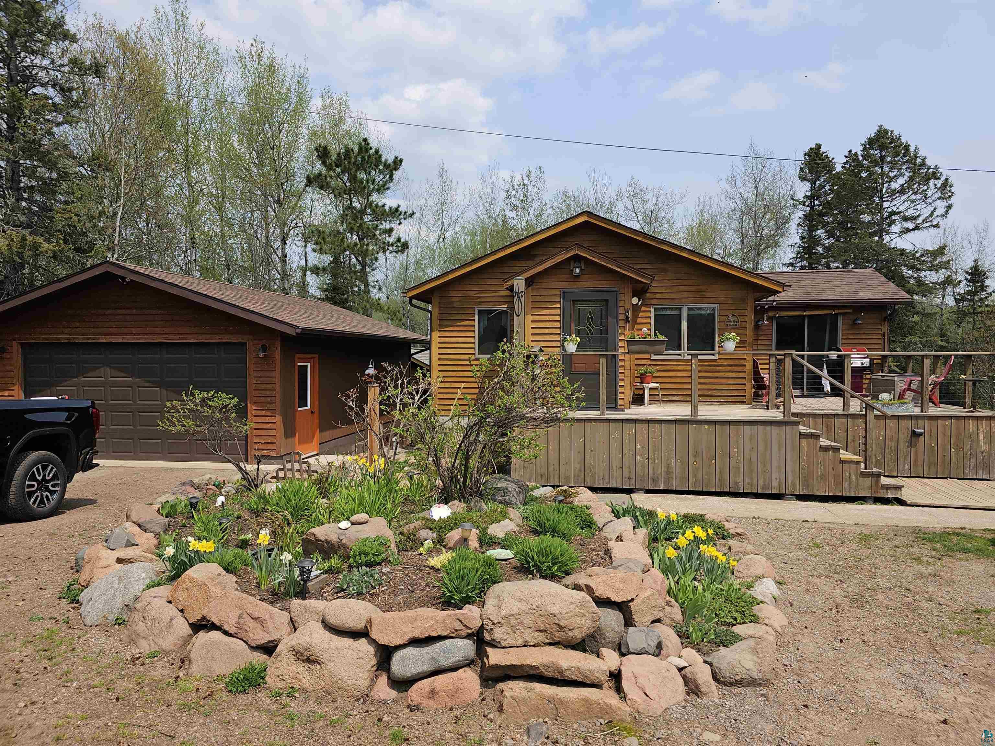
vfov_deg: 58.9
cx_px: 498
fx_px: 661
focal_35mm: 23
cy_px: 373
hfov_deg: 73.9
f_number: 1.7
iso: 10
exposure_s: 1/809
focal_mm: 6.3
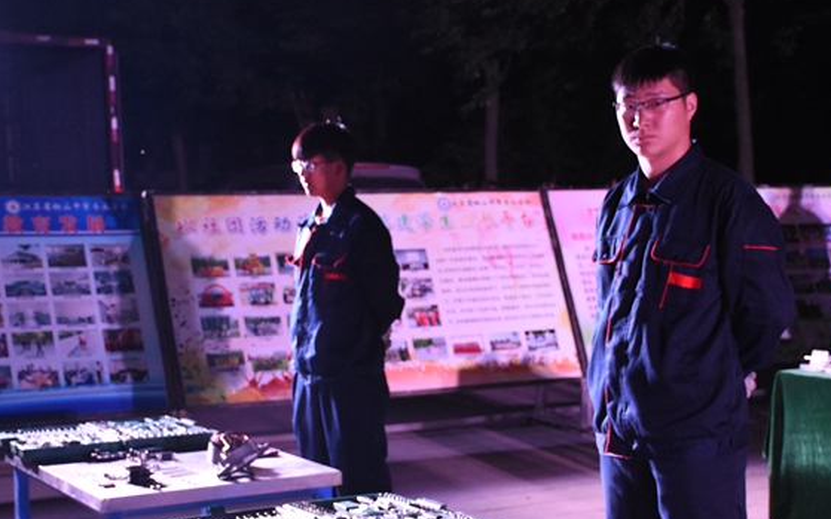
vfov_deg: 18.6
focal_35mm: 70
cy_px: 328
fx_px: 1585
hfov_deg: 29.3
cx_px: 497
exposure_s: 1/80
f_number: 4
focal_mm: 32
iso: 4000
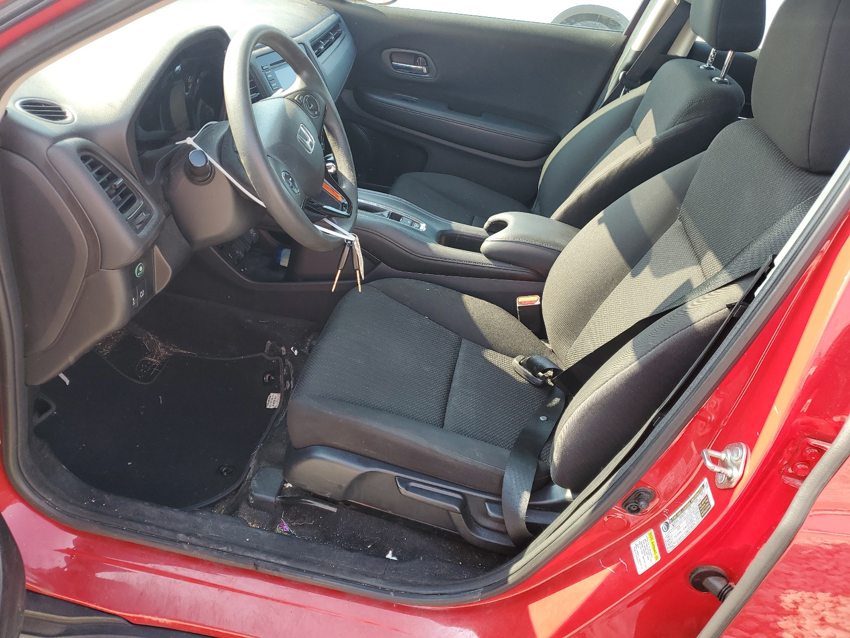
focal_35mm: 26
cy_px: 319
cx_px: 425
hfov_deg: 67.3
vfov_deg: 53.1
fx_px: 638
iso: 50
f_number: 1.5
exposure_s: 1/250
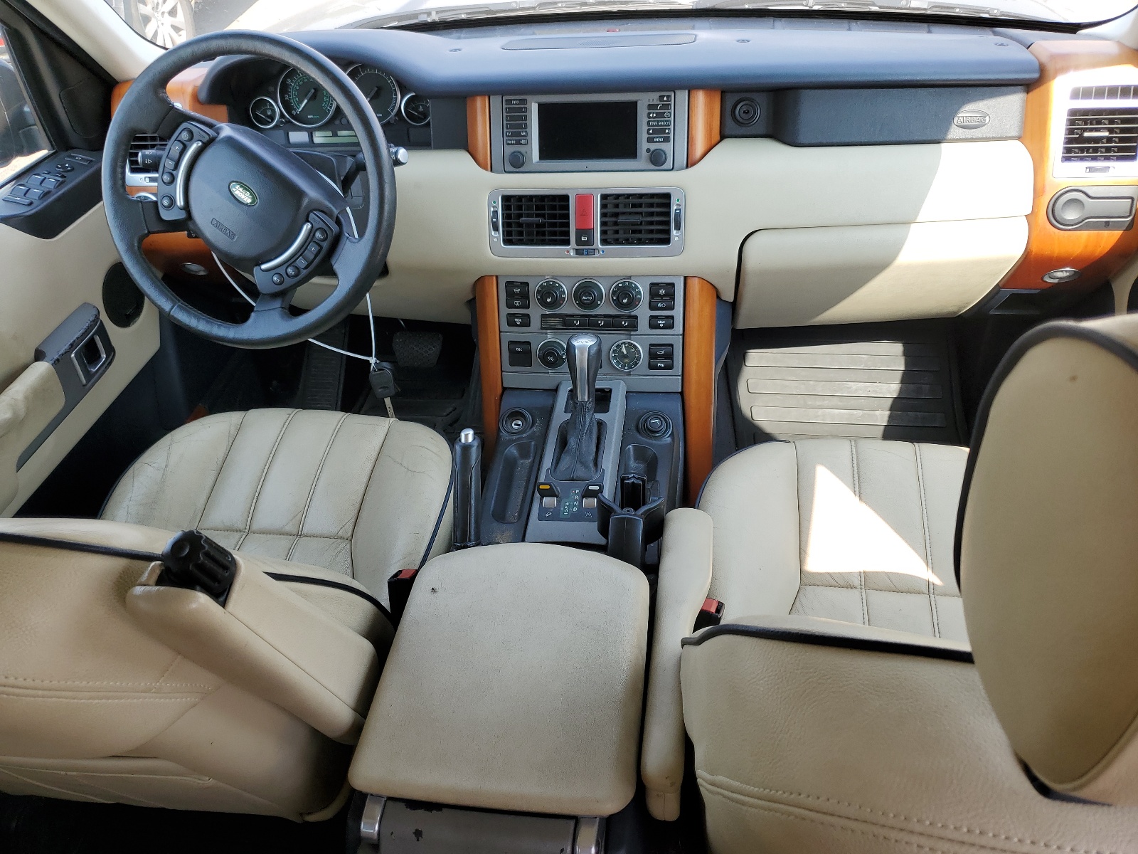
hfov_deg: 67.3
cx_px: 569
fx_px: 855
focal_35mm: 26
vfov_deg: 53.1
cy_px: 427
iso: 50
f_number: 1.5
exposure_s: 1/400
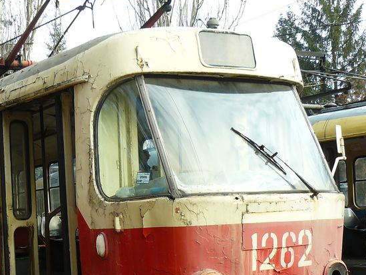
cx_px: 91
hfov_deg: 28.5
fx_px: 709
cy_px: 196
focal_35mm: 67
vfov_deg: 21.8
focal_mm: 6
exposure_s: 1/125
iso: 100
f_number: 4
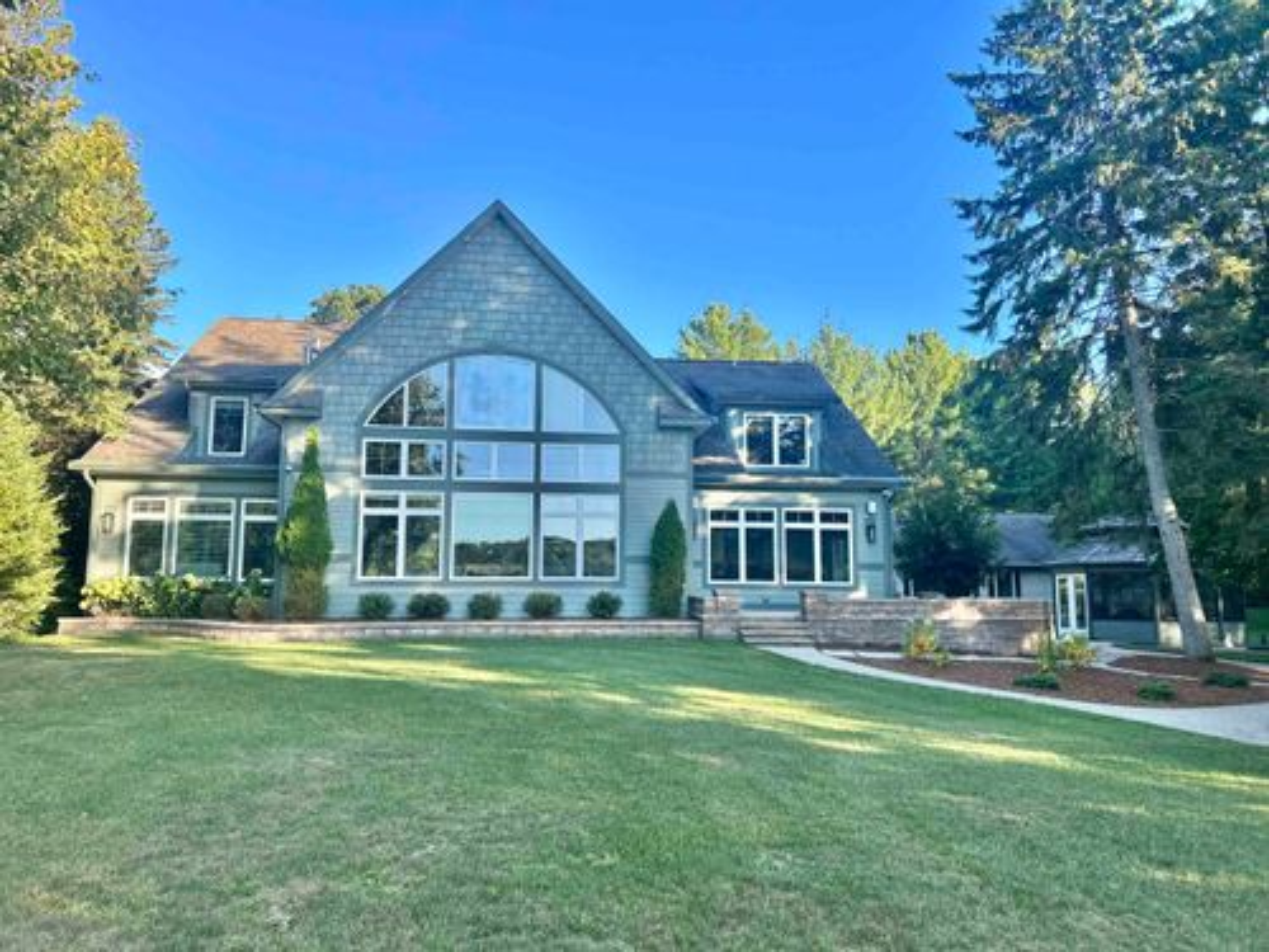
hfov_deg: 67.3
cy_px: 476
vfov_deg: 53.1
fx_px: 953
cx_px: 634
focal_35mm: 26
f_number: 1.5
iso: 50
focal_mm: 5.7
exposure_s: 1/982
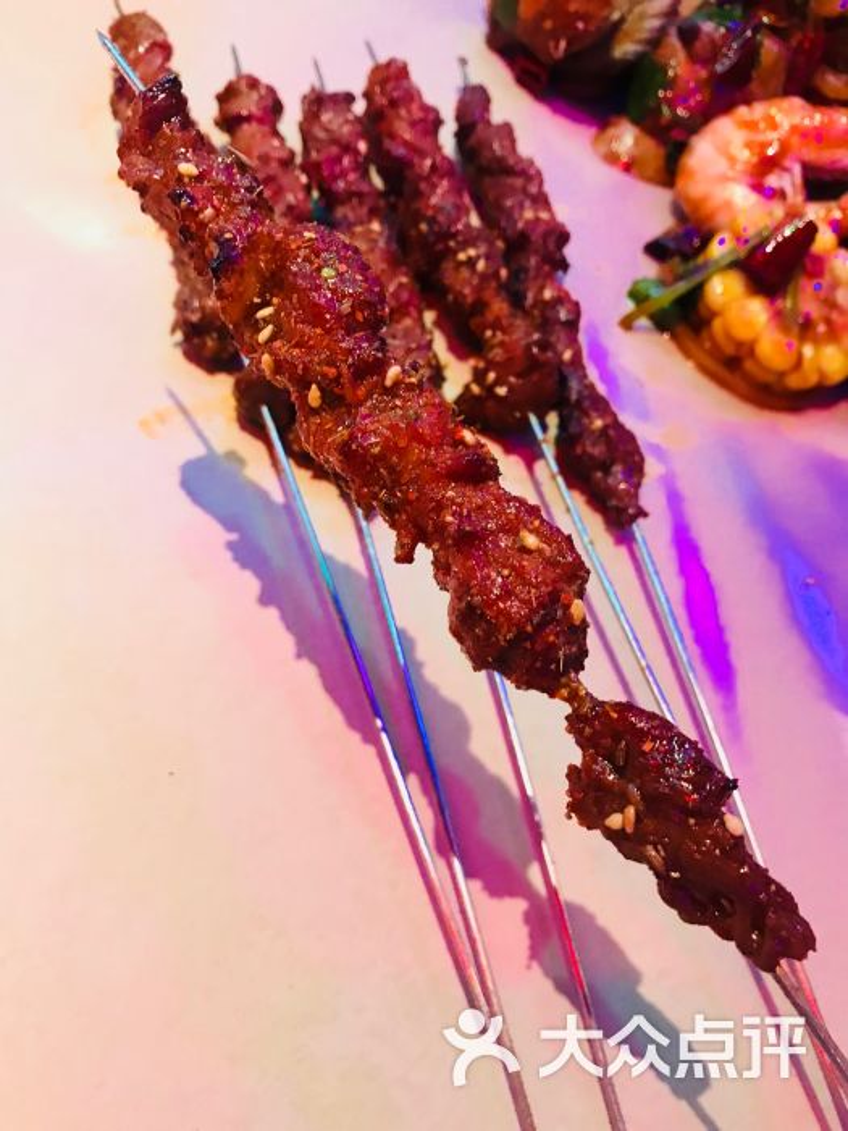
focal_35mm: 28
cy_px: 566
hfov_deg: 49.7
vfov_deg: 63.4
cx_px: 424
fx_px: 915
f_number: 1.8
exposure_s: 1/17
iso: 100
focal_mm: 3.99
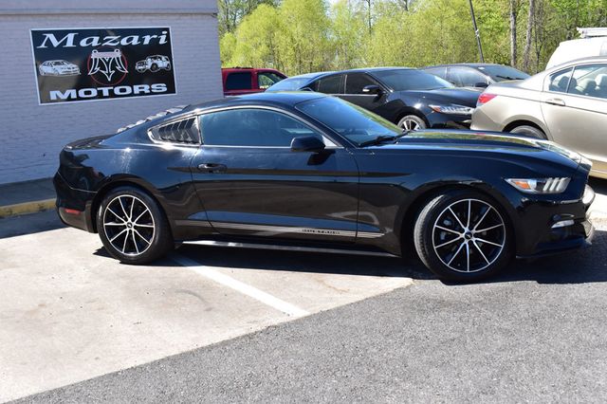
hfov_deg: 49.6
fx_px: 657
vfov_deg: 34.2
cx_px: 304
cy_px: 202
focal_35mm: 39
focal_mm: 26
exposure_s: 1/320
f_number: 10
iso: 400
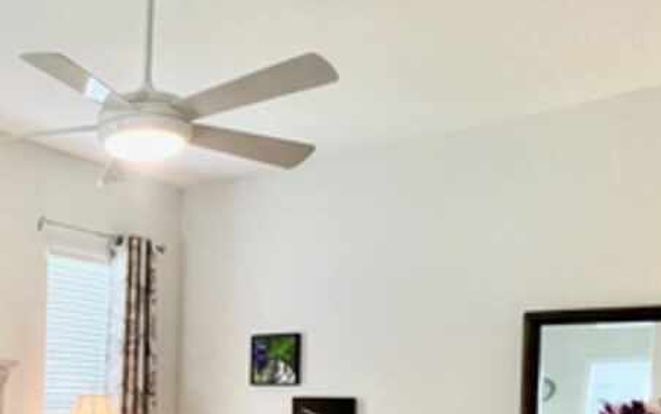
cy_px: 395
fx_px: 703
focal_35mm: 39
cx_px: 0
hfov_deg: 43.2
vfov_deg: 30.9
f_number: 1.8
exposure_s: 1/120
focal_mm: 1.57
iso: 200
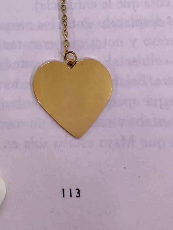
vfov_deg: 19.8
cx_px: -66
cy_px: -113
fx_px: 573
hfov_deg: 16.1
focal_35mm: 86
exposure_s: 1/120
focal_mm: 4
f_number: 1.8
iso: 40
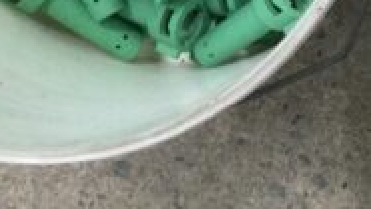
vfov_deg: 10.1
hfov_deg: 17.7
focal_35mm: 116
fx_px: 1142
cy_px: -109
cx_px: 425
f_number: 2.4
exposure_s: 1/33
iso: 250
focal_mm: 3.3
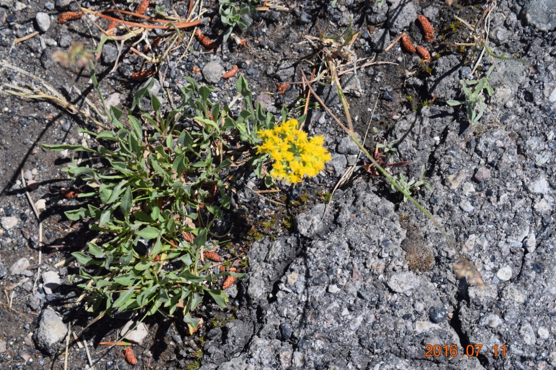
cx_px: 273
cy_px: 188
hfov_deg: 23.8
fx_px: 1320
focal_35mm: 86
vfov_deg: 16.0
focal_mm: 55
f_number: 9
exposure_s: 1/320
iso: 200
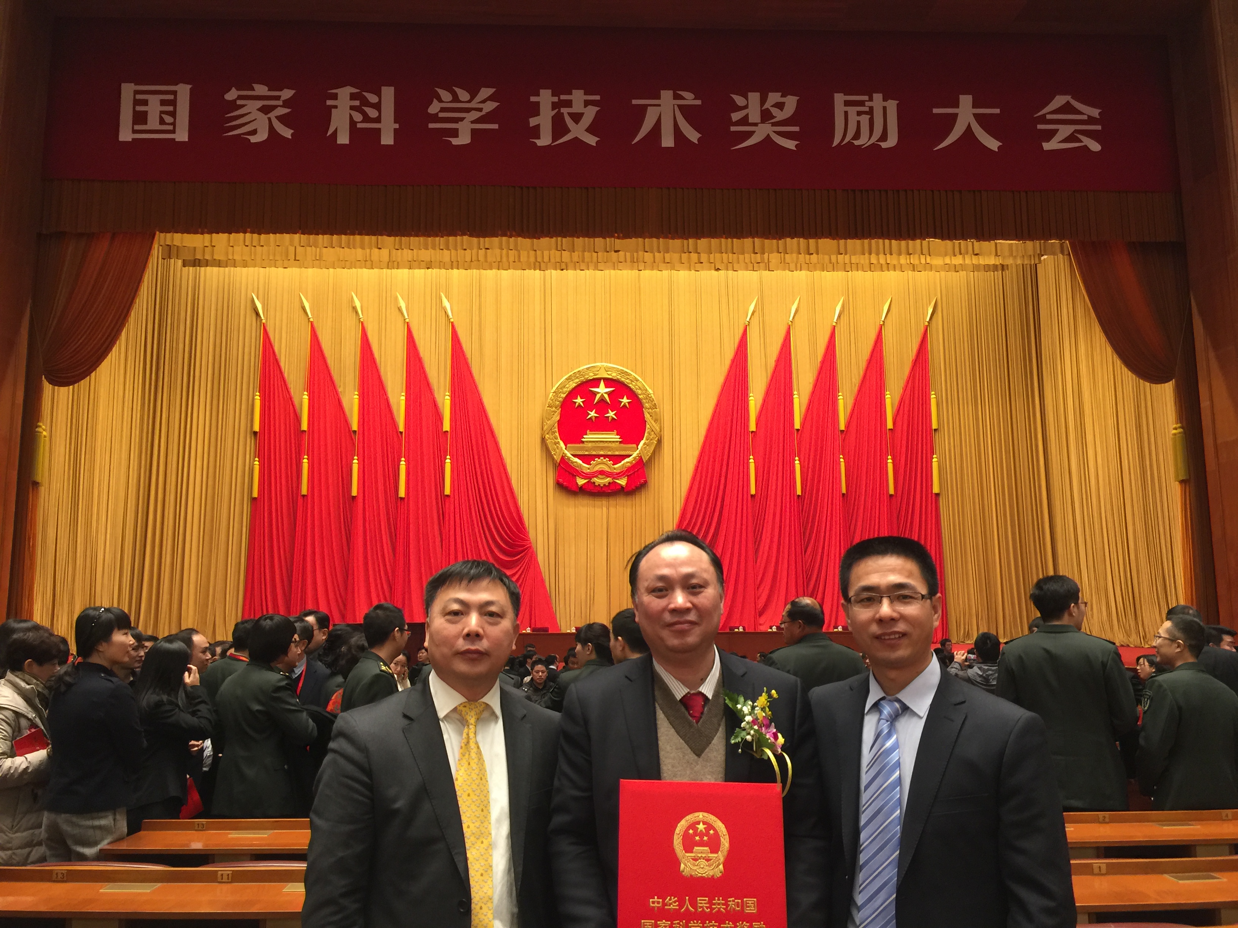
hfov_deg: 61.7
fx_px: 1037
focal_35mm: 29
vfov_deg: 48.2
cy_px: 464
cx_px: 619
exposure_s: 1/17
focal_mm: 4.15
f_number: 2.2
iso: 64
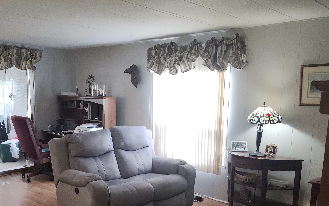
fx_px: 323
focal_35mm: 36
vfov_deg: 35.0
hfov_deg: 53.8
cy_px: 139
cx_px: 140
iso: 640
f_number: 1.8
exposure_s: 1/120
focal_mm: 5.54
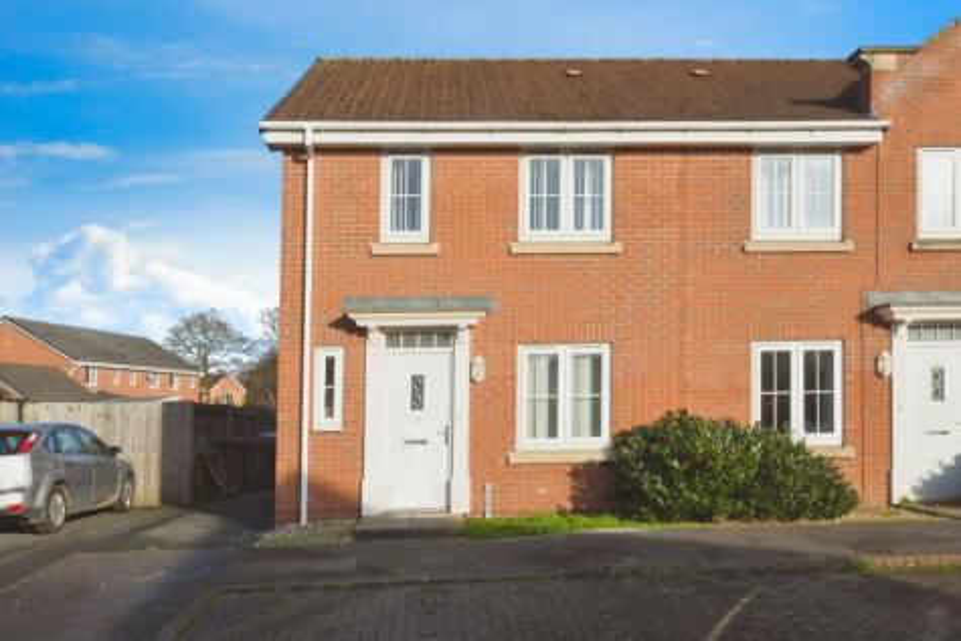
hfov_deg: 61.9
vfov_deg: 43.6
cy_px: 320
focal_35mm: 30
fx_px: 801
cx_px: 480
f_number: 22
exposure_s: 1/250
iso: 800
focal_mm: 20
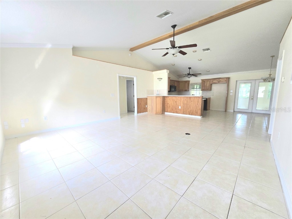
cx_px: 146
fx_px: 110
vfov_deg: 89.9
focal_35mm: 13
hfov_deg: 106.2
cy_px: 110
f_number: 2.2
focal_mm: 2.2
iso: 64
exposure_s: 1/60.2
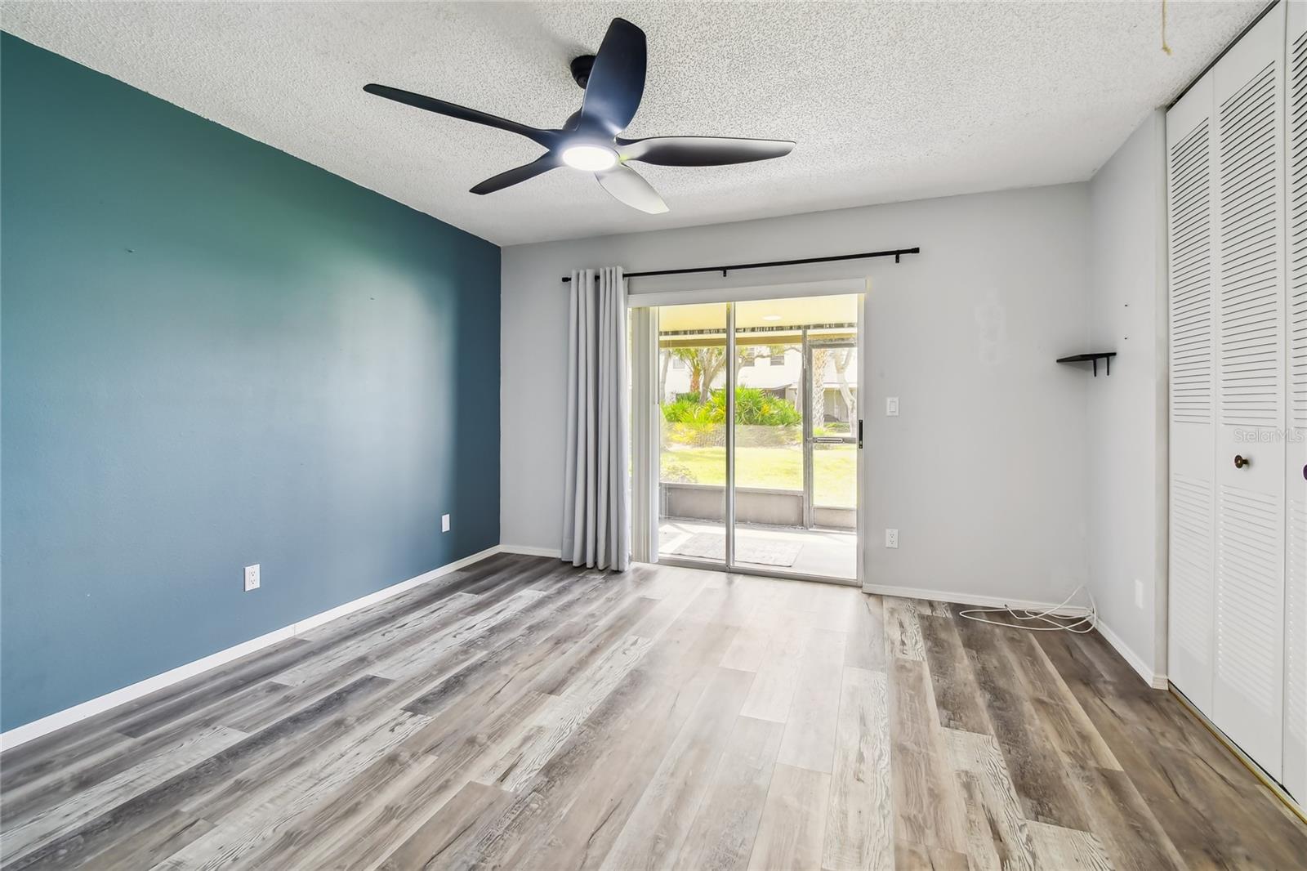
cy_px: 436
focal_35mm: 15
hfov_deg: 100.4
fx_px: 544
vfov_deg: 77.3
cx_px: 654
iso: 100
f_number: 7.1
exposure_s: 1/6
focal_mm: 10
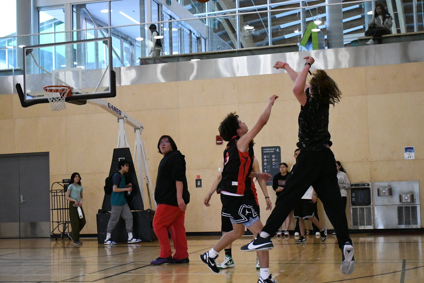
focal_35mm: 60
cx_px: 212
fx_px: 707
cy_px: 142
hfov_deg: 33.4
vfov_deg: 22.6
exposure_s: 1/1250
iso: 11400
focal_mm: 40
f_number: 4.5
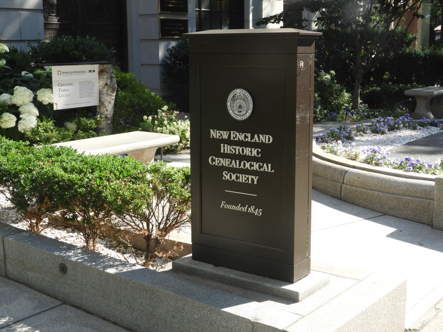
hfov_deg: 34.9
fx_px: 704
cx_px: 222
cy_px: 166
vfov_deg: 26.6
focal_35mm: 55
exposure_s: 1/250
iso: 100
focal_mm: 9.9
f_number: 4
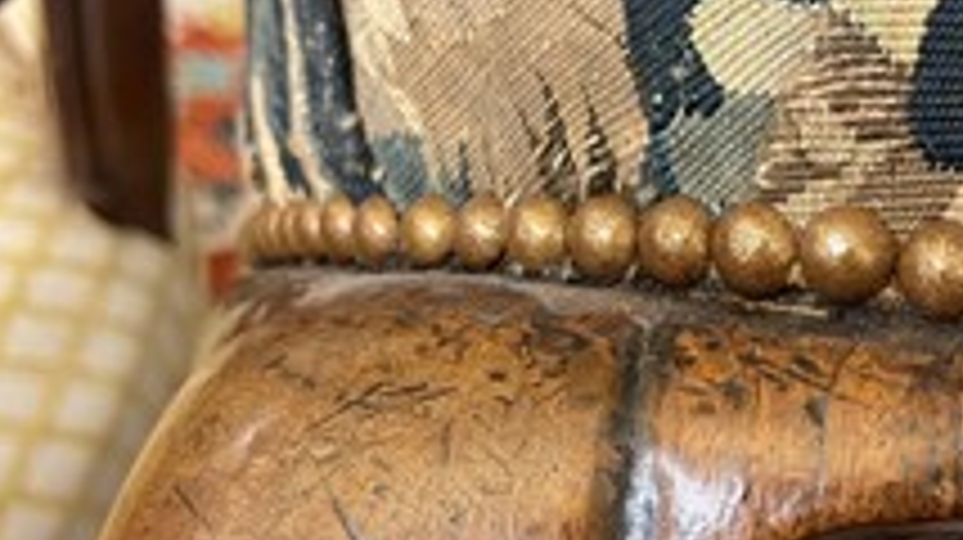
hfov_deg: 40.1
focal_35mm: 51
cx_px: 639
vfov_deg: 23.3
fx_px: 1301
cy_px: 374
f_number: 1.6
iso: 320
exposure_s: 1/50
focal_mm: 5.1
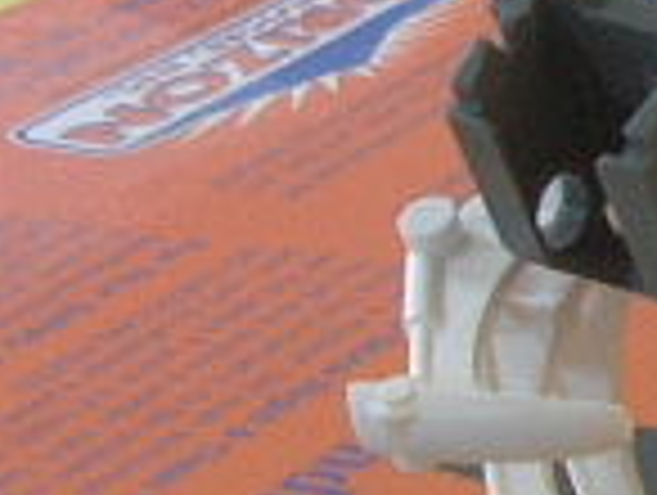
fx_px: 4658
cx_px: 1148
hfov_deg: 7.8
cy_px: -32
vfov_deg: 6.1
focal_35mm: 245
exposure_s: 1/5.9
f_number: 2.8
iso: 82
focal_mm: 5.8
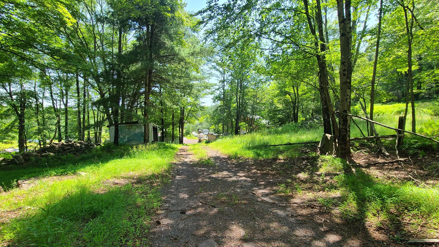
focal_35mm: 15
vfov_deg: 70.4
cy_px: 133
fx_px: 175
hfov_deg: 103.0
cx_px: 214
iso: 50
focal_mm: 2.2
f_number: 2.2
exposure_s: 1/374
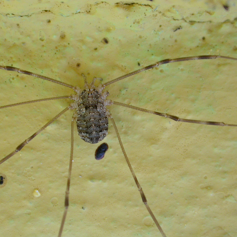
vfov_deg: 16.3
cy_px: 118
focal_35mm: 107
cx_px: 89
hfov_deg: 16.3
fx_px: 829
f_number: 3.7
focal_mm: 18.6
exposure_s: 1/11.7
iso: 100
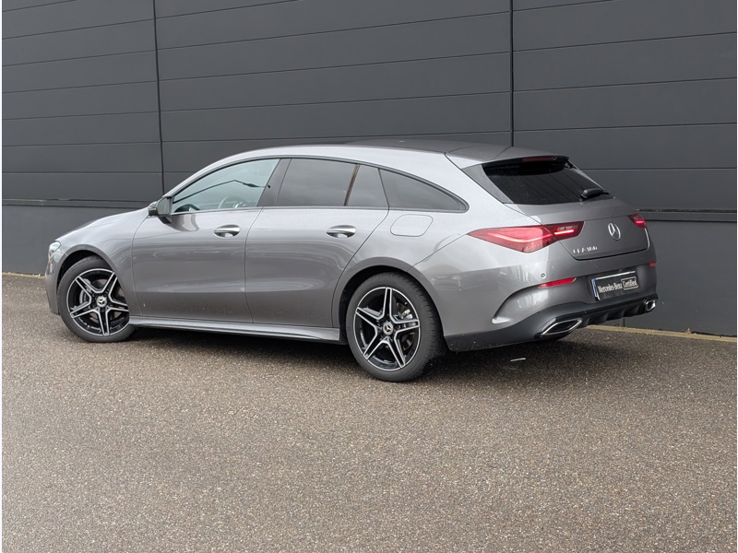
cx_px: 369
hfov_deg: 38.9
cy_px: 276
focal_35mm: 49
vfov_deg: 29.7
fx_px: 1045
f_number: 1.68
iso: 128
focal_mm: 6.9
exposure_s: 1/389
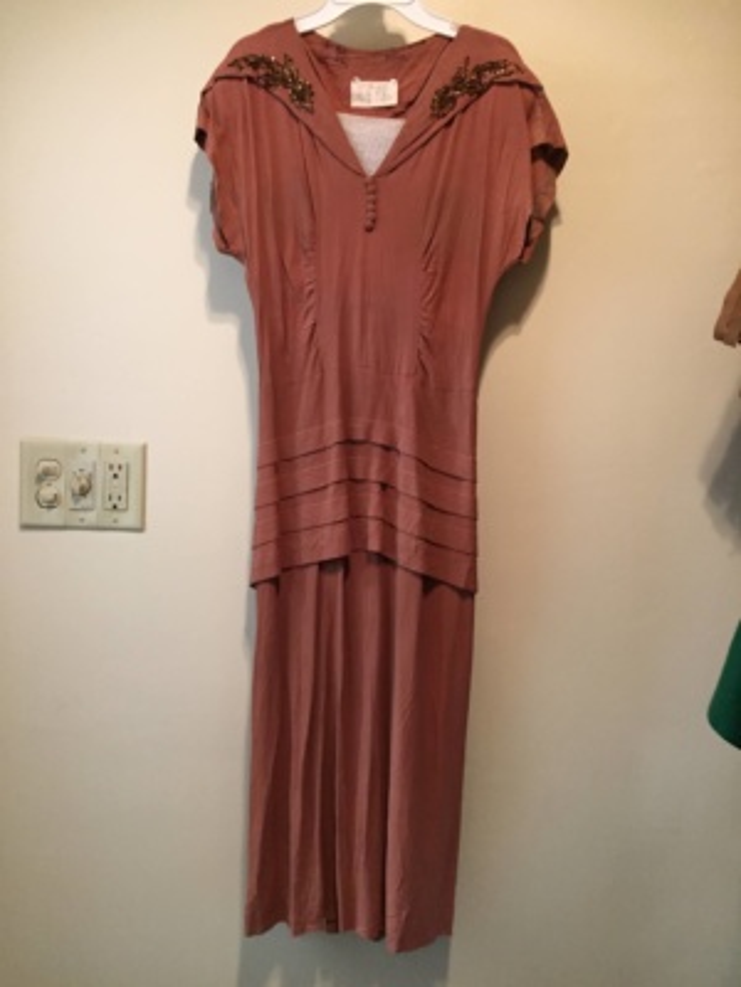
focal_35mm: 29
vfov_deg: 61.7
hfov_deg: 48.2
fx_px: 828
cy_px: 494
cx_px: 370
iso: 200
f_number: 2.2
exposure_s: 1/30
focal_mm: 4.15
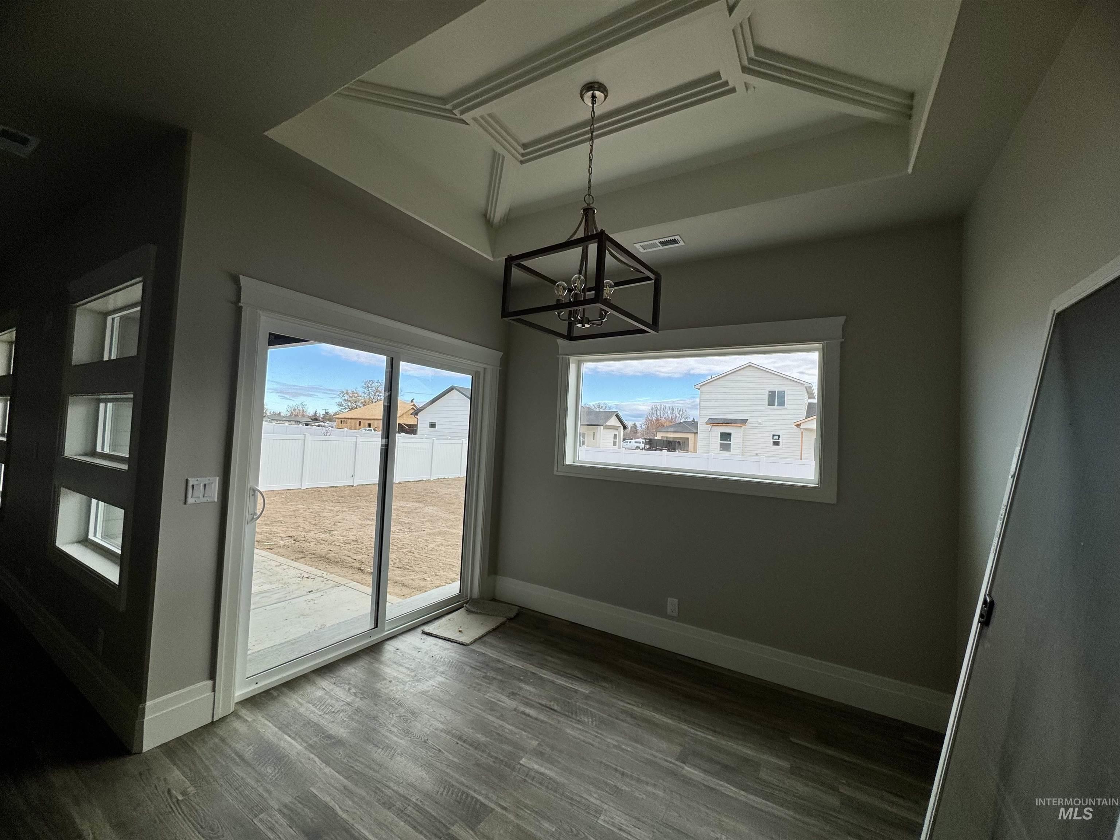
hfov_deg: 102.1
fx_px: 453
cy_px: 420
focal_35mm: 14
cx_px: 560
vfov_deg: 85.7
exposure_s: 1/332
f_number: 2.2
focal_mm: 2.22
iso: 40
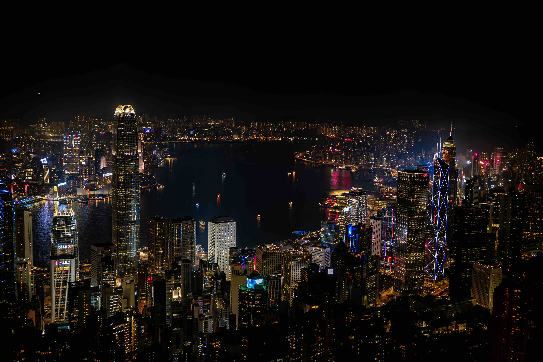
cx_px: 272
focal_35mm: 40
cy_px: 181
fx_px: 603
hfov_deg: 48.5
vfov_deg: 33.4
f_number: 2.8
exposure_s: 1/60
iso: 1000
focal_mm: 40
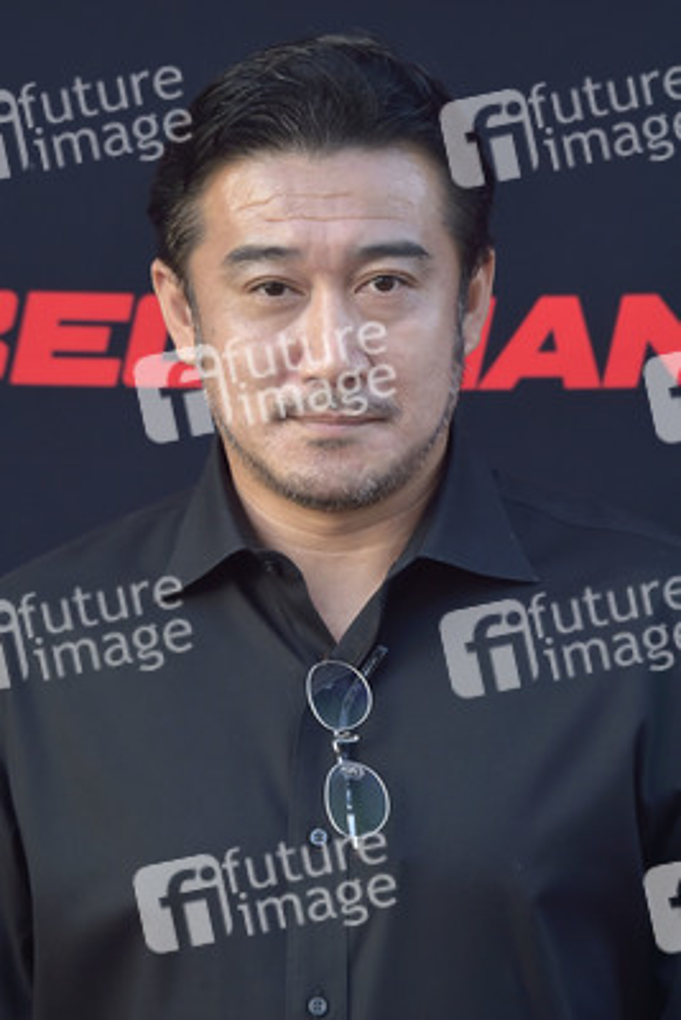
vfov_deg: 11.4
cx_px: 340
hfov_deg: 7.6
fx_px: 5103
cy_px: 510
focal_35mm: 180
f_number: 7.1
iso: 640
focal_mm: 180
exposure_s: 1/250
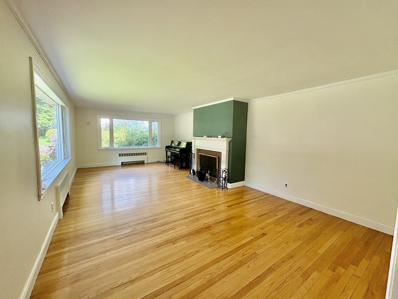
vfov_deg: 85.7
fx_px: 161
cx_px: 199
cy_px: 150
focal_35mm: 14
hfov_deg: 102.1
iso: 160
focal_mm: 2.22
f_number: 2.2
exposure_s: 1/99
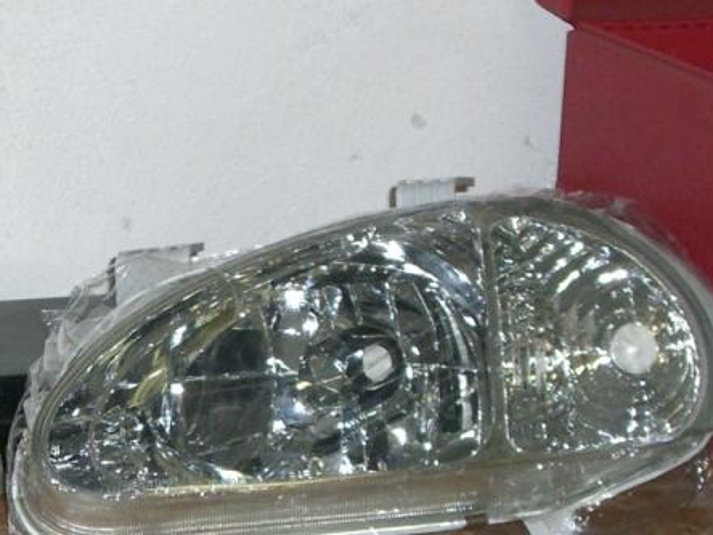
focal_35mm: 182
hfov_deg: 10.8
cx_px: 3
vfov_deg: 8.1
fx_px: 3749
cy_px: 406
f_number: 4.1
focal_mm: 12.8
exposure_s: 1/60
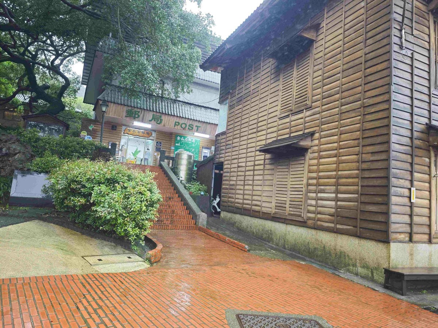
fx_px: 291
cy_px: 164
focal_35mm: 23
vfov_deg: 58.9
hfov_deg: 73.9
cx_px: 219
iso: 800
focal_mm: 8.72
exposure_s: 1/360
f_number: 1.63
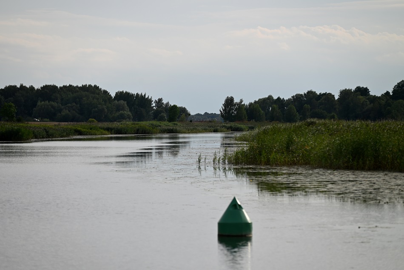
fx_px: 2020
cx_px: 202
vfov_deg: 7.6
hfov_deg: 11.4
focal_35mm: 180
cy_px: 135
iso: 140
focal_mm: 180
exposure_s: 1/1000
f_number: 5.6
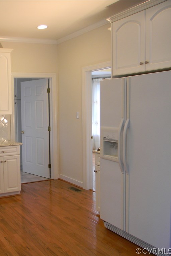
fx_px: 278
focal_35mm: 39
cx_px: 2
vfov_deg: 49.6
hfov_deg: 31.7
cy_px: 128
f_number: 3.5
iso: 116
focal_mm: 5
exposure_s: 1/30
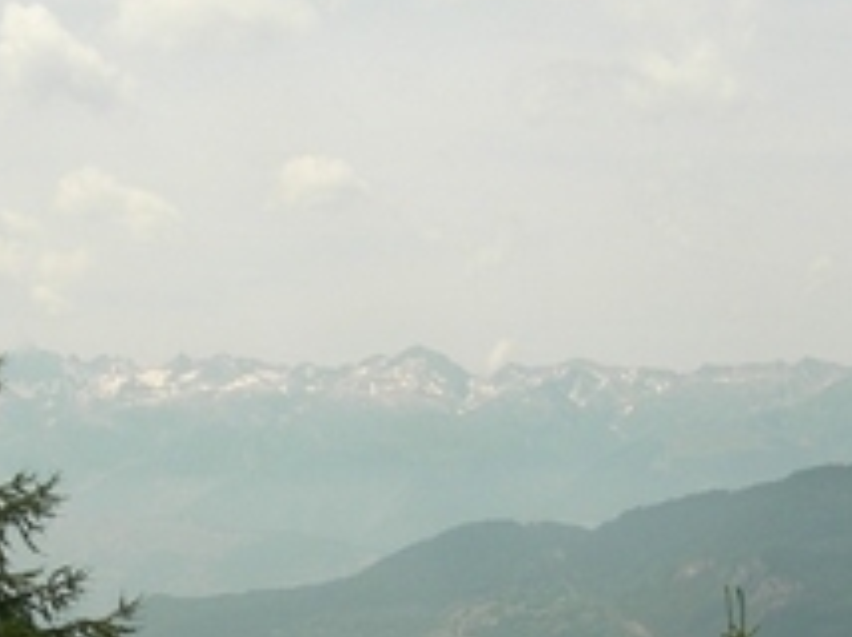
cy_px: 649
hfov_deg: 17.1
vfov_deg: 12.7
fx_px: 2827
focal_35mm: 115
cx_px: 462
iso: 50
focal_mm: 8.5
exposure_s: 1/440
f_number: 4.9
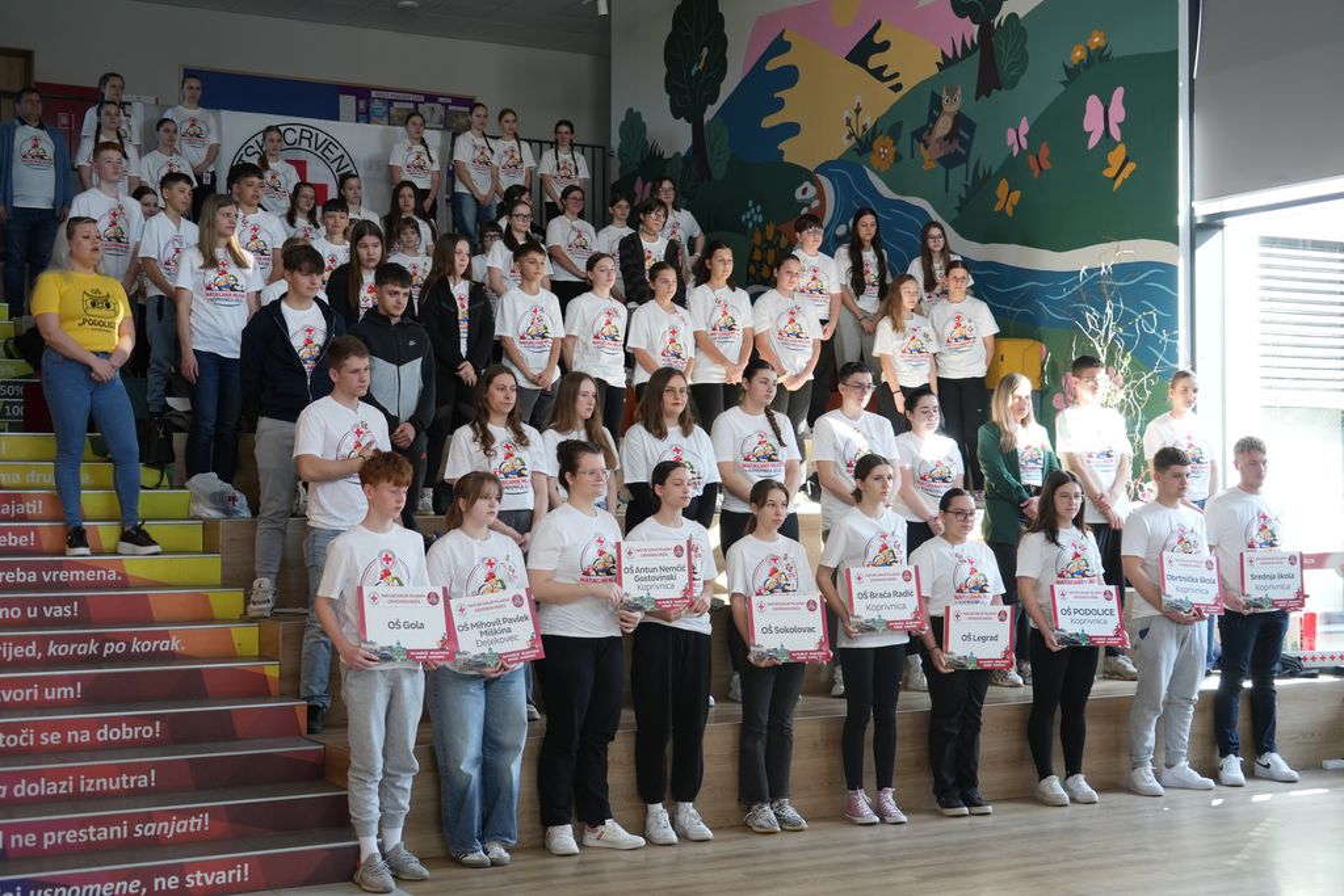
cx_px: 672
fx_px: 1829
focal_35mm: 49
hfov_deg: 40.3
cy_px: 448
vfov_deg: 27.5
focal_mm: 49
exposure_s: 1/50
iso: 400
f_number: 4.5
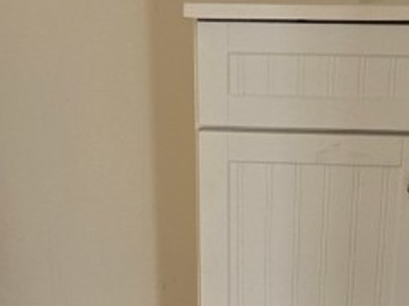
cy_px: 350
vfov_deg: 14.7
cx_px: 220
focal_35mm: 98
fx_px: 1158
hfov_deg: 20.0
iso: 200
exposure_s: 1/180
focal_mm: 5.4
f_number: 1.8
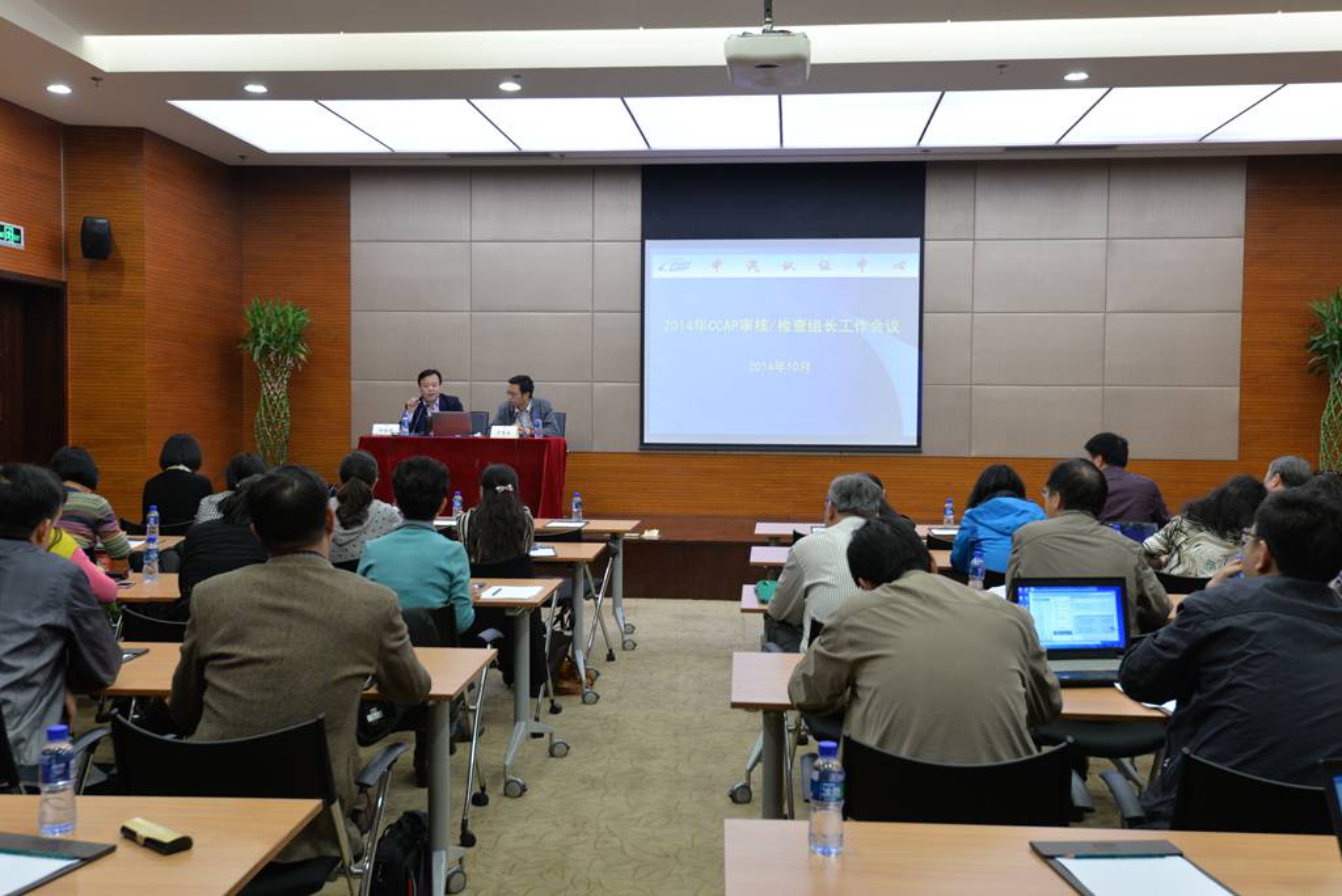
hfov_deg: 54.4
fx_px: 1305
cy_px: 448
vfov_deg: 37.9
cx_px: 671
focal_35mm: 35
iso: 1600
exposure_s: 1/40
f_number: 6.3
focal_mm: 35
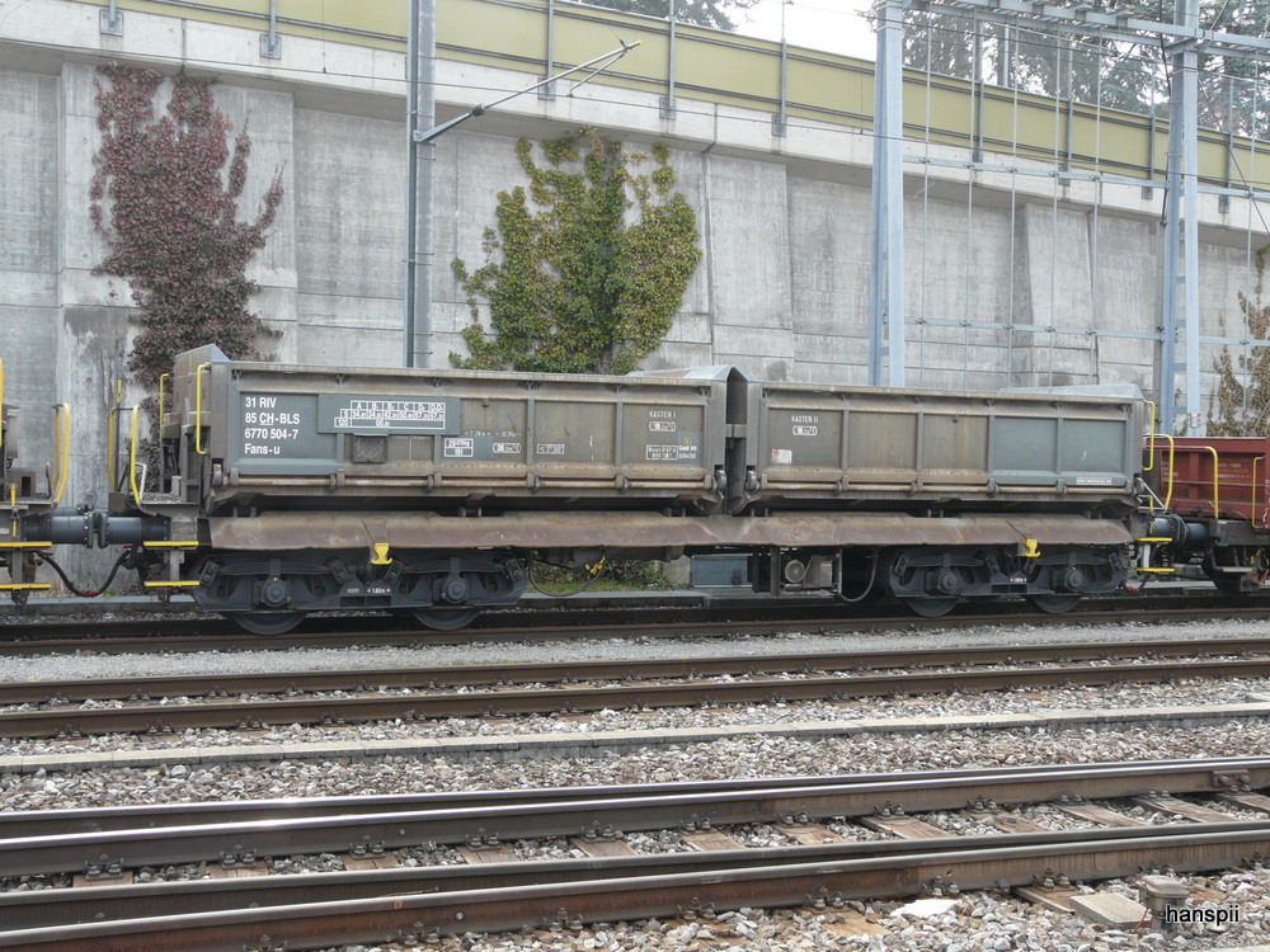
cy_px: 476
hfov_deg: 43.9
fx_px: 1578
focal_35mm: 43
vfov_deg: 33.6
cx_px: 635
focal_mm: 7
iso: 100
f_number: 4
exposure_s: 1/160
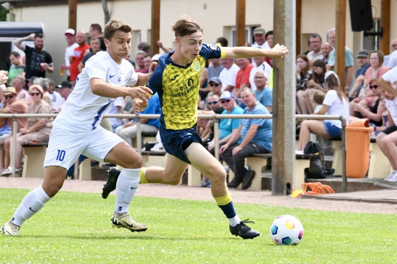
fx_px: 2976
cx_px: 198
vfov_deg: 5.1
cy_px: 132
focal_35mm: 270
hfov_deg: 7.6
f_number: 13
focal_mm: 270
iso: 5000
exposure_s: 1/1600
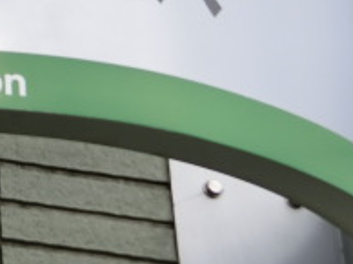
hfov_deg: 5.6
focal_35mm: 353
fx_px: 3595
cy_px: -16
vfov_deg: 4.2
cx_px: -166
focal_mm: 19.1
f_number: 5.7
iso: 80
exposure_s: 1/160
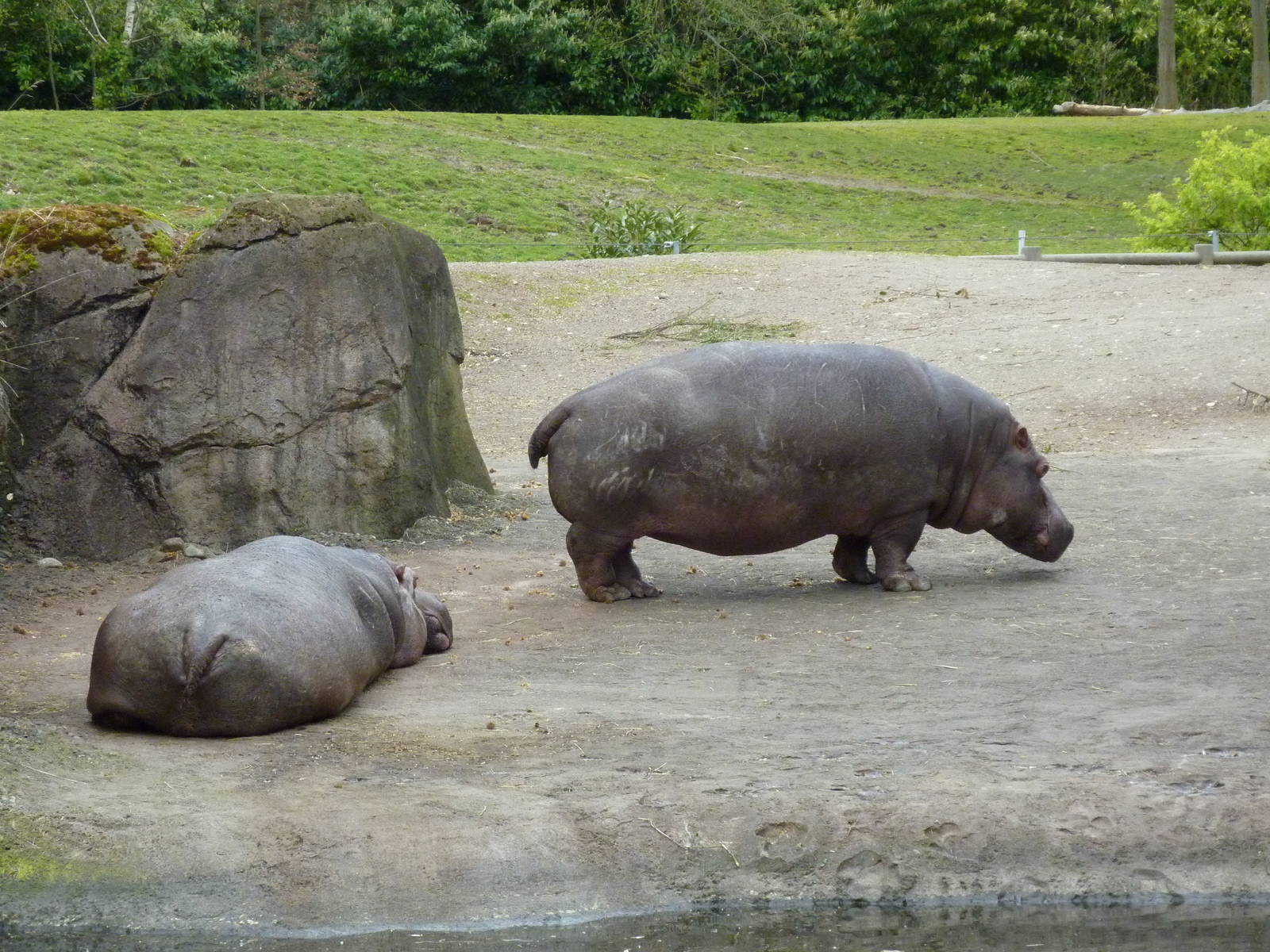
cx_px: 635
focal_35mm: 147
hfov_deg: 13.4
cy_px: 476
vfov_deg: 10.1
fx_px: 5393
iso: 400
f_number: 4.5
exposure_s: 1/500
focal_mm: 24.1
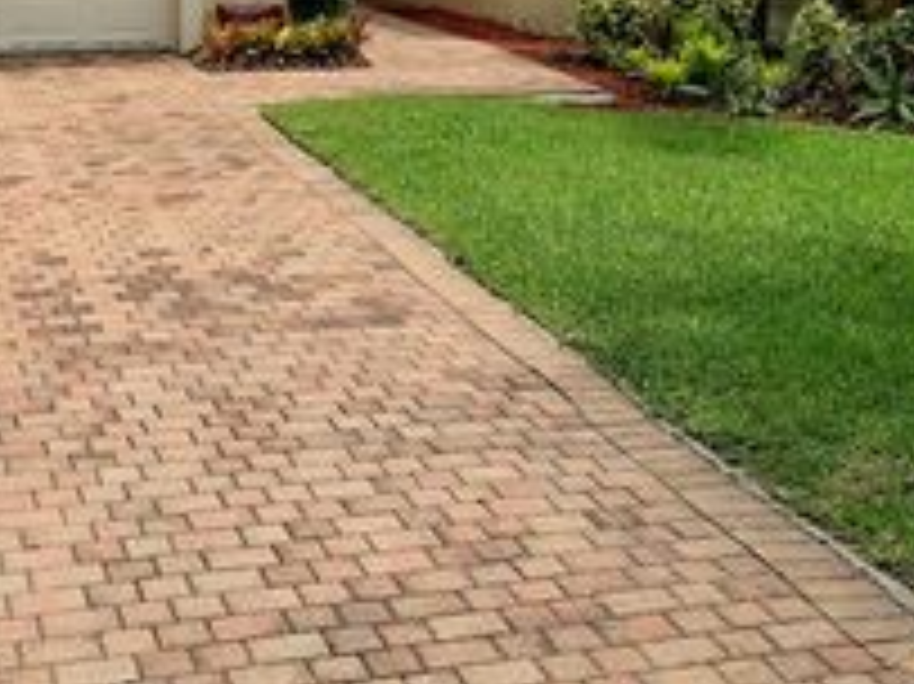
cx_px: 302
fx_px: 1689
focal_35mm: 64
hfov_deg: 30.1
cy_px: -52
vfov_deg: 21.8
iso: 25
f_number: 1.8
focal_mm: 4.25
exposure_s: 1/2257
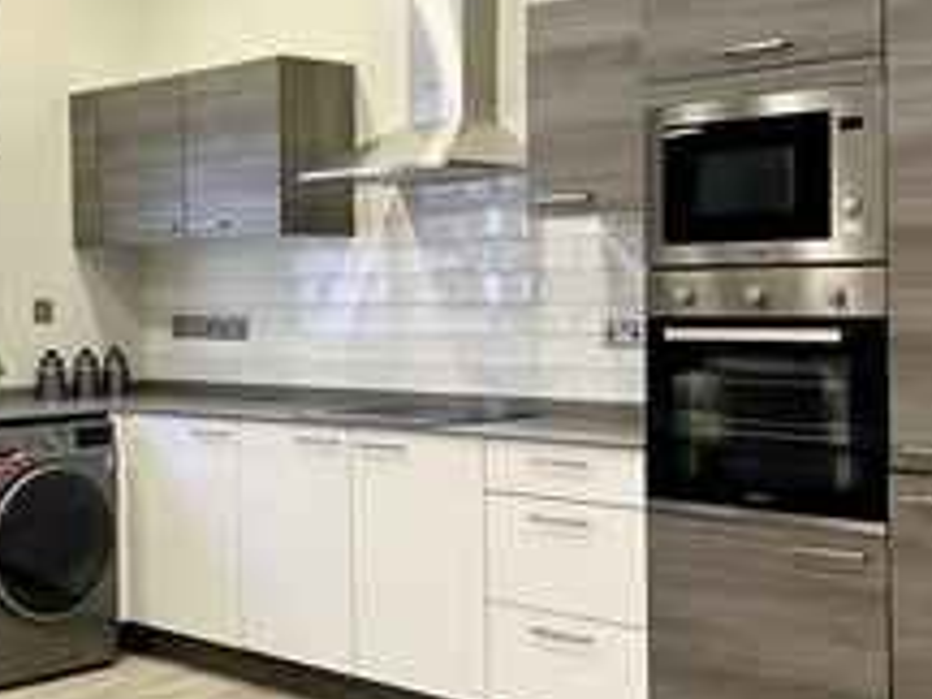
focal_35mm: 55
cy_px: 321
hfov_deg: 34.2
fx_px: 1481
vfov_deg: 26.6
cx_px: 227
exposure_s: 1/50
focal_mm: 5.7
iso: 64
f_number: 1.5
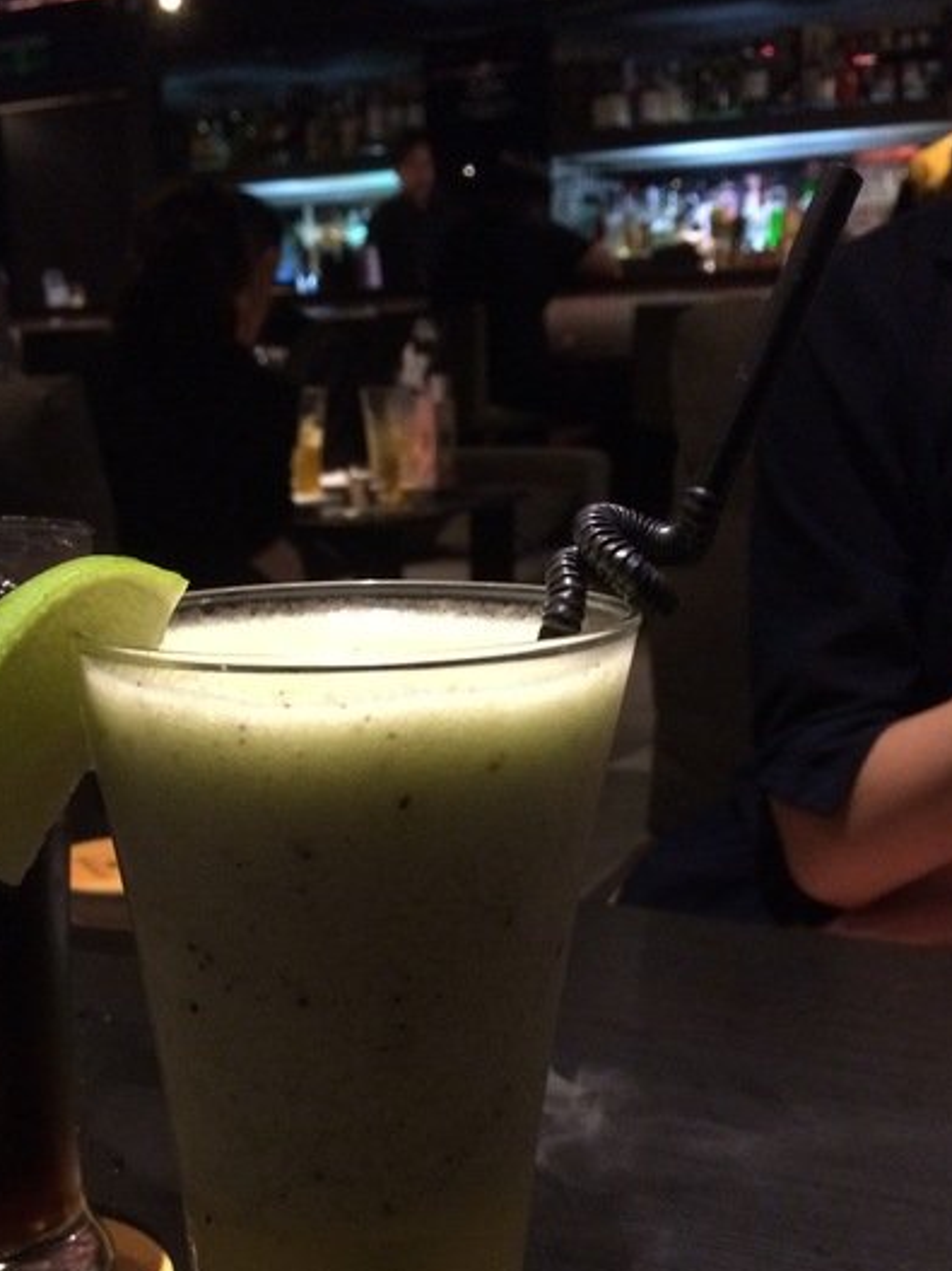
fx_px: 1614
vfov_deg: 41.8
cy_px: 941
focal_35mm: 44
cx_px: 359
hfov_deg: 32.7
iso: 320
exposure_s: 1/15
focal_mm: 4.15
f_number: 2.2
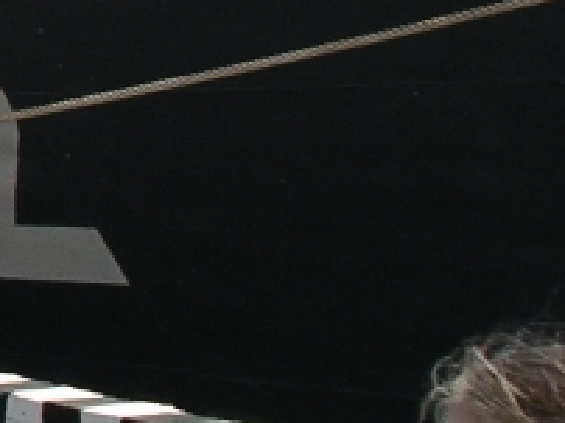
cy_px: -241
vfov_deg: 7.7
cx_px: -635
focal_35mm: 188
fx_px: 3065
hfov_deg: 9.7
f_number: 5
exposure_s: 1/401
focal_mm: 7.8
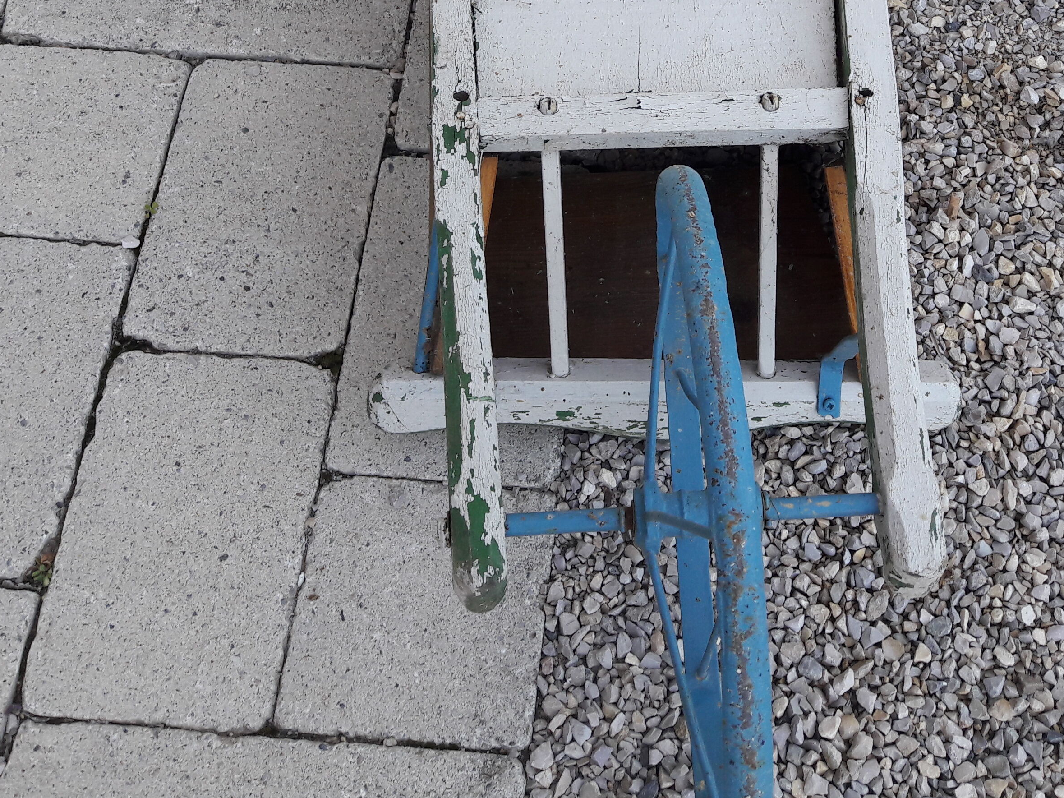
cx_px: 604
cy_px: 101
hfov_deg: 38.8
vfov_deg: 28.7
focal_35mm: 49
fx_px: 1506
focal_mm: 3.7
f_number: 1.9
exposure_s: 1/181
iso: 40
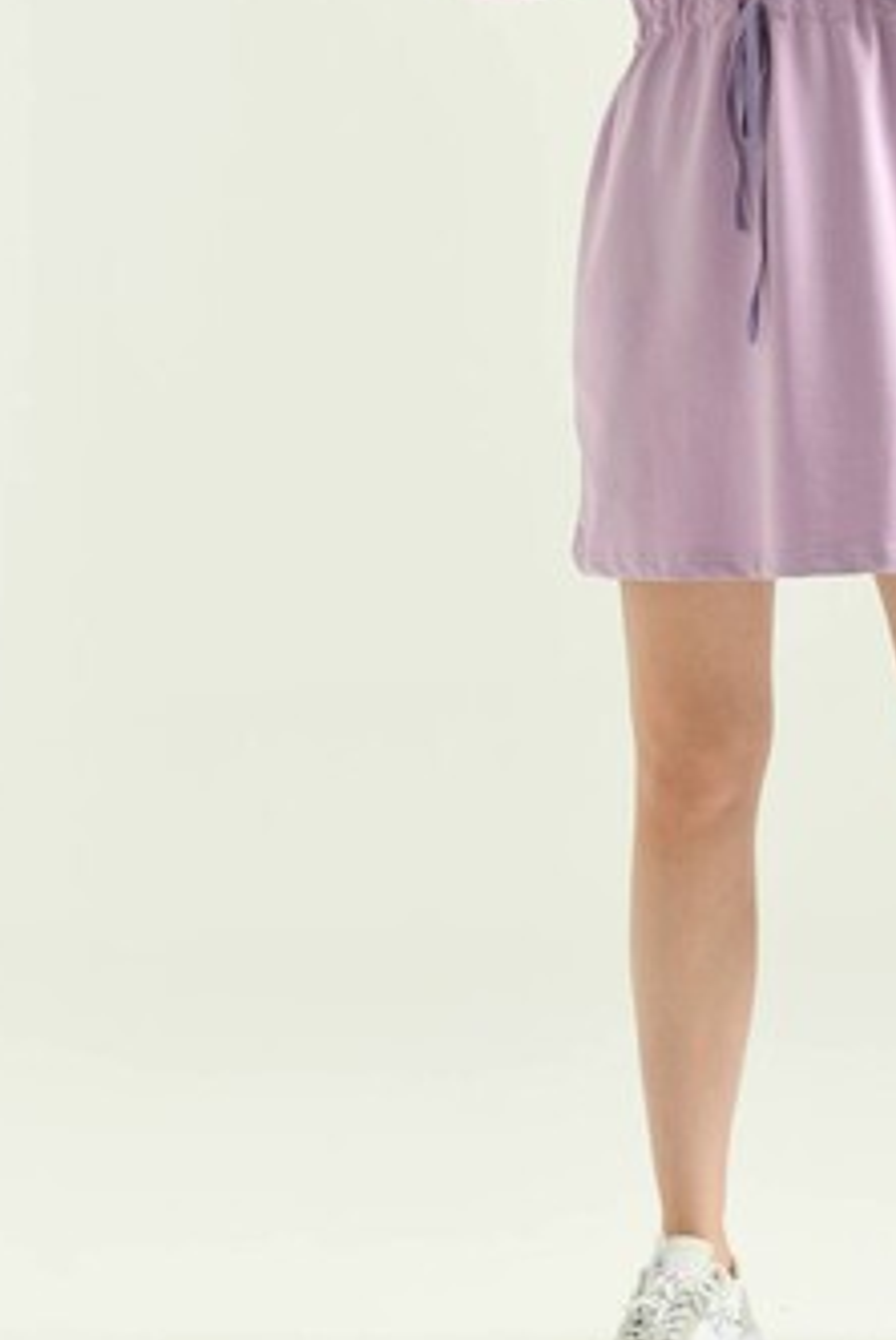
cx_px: 852
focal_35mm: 158
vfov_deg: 13.0
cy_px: 420
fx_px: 5886
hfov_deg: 8.7
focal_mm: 70
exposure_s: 1/160
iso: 125
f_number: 5.6
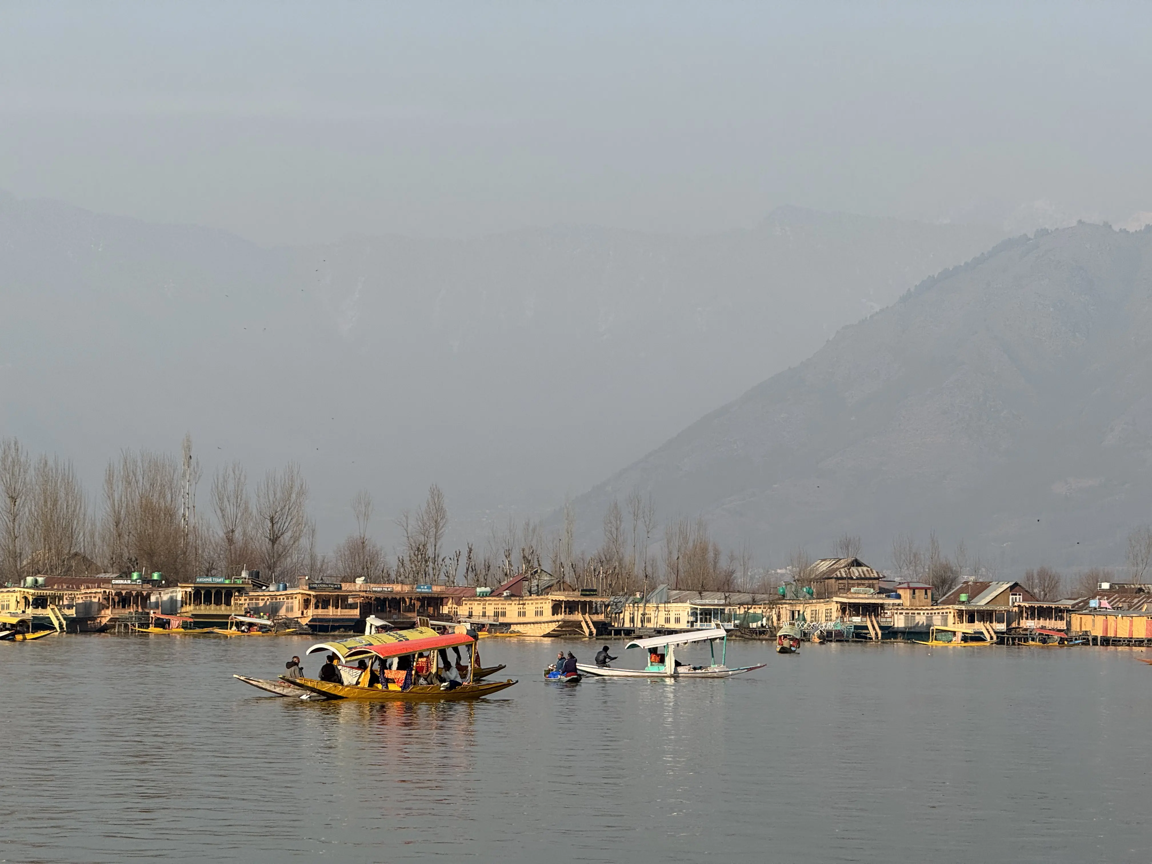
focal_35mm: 120
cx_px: 576
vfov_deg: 12.3
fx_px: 3994
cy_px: 432
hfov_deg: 16.4
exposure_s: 1/1368
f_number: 2.8
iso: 50
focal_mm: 15.66
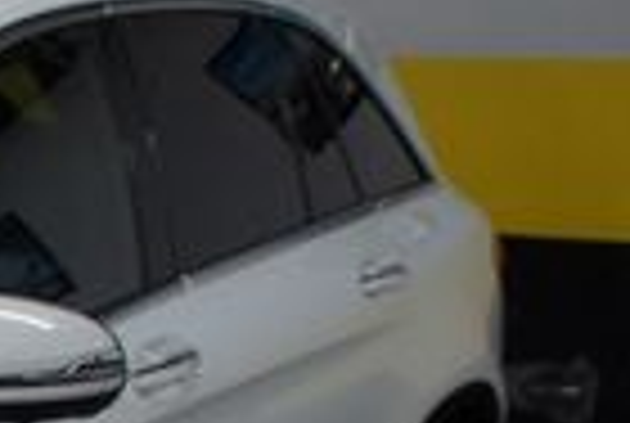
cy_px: 770
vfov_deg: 10.5
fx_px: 2157
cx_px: -806
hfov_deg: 13.2
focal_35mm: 123
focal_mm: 18
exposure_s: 1/100
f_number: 4.5
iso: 400
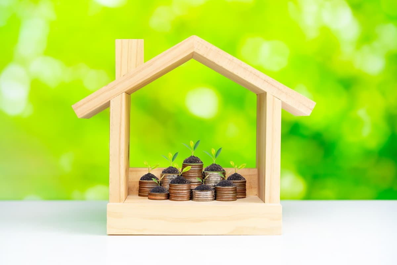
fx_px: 606
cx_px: 198
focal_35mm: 55
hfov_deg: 36.2
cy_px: 132
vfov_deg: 24.6
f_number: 4
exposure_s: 1/40
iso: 250
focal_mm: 55
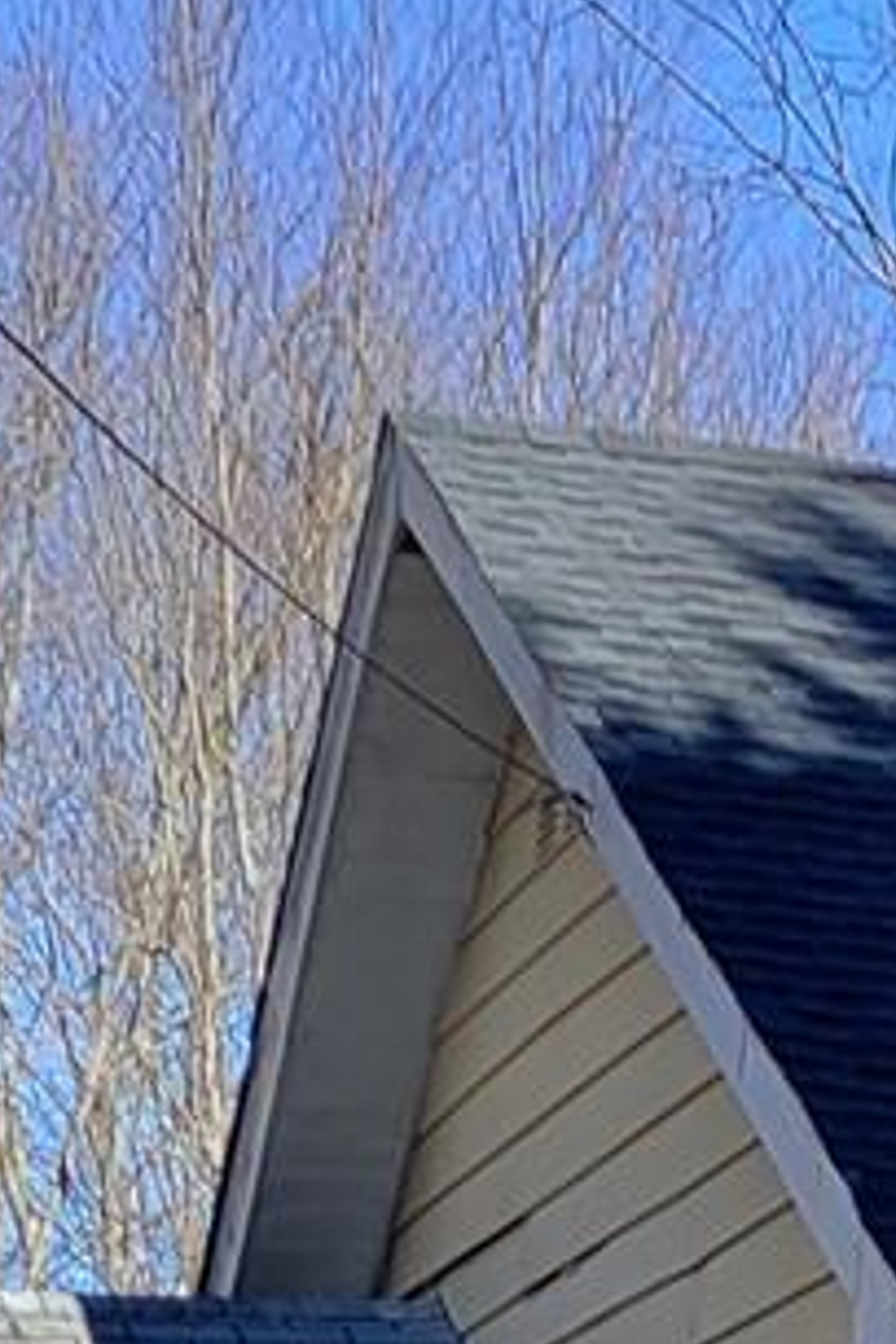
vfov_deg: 10.1
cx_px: 1059
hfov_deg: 7.5
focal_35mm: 181
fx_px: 6757
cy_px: 3118
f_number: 1.8
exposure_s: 1/756
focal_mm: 5.4
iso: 40
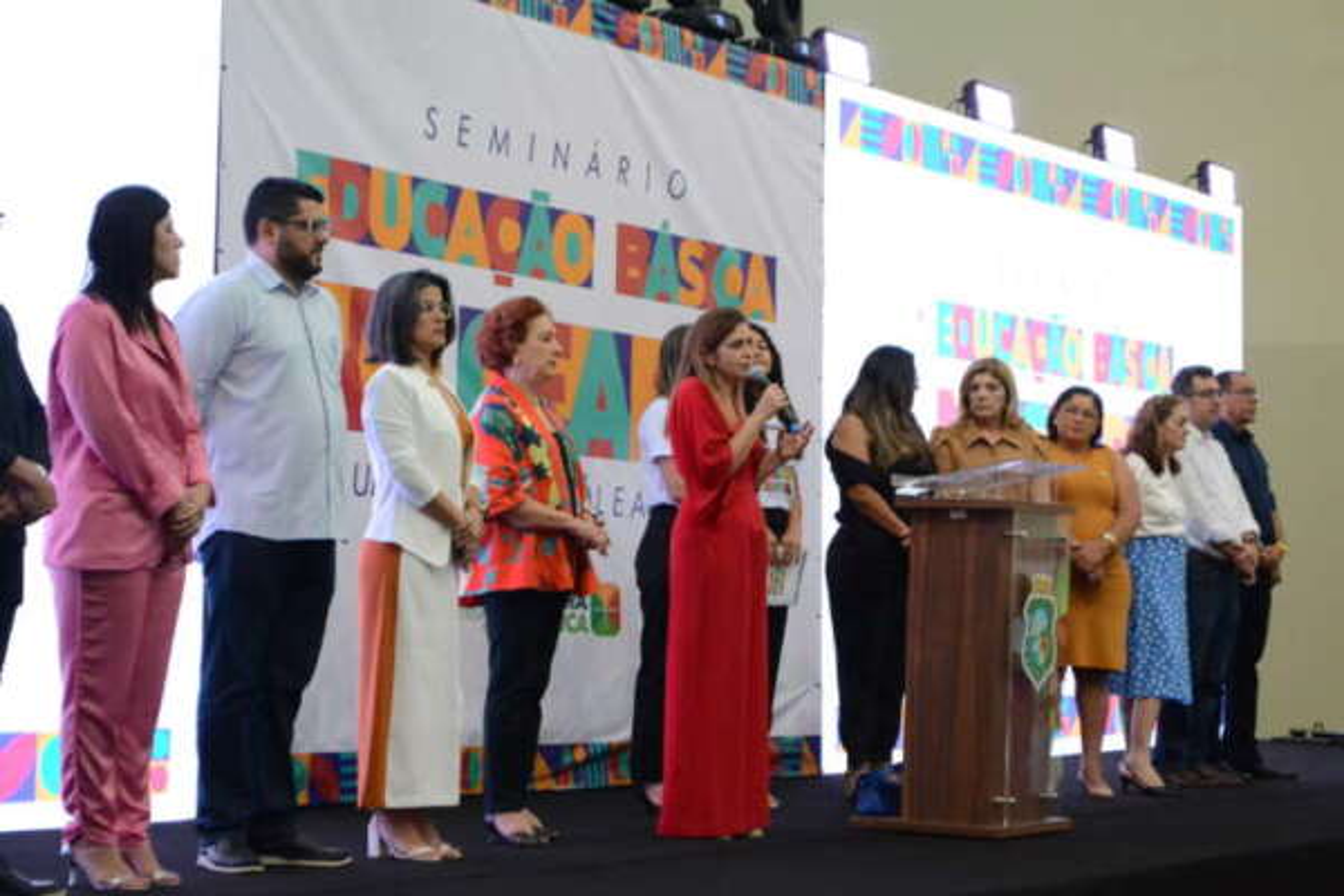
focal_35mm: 82
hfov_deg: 24.6
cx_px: 672
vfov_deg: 16.6
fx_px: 3080
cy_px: 448
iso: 3200
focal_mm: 55
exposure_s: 1/80
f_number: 5.6
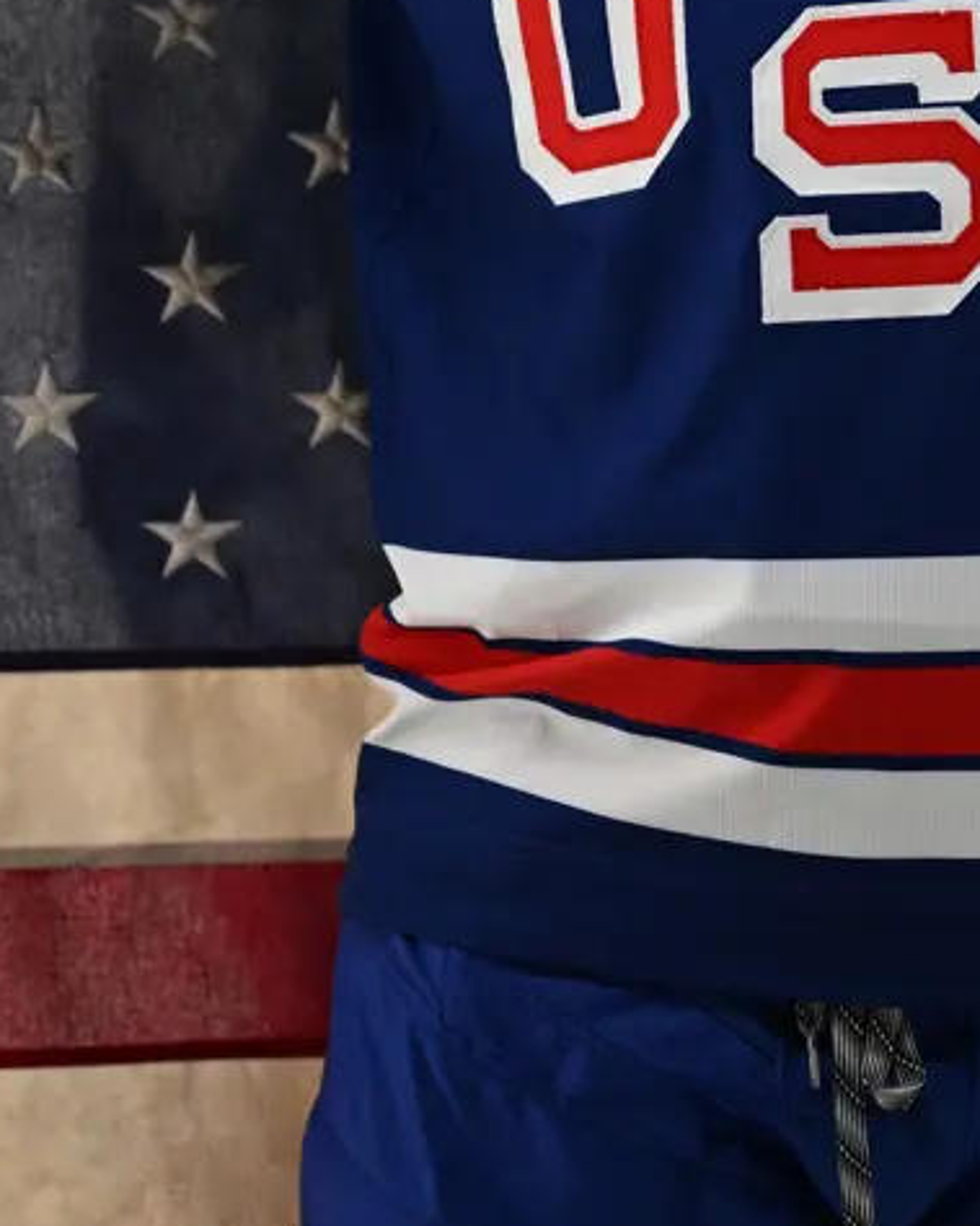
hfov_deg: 8.1
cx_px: 985
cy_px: -18
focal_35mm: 190
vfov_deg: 10.1
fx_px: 6891
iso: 1600
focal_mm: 50
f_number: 2
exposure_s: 1/500
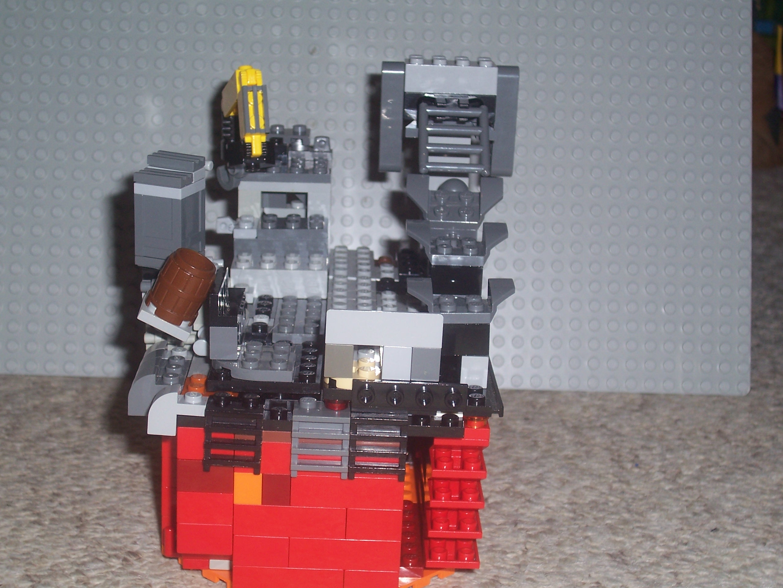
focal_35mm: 66
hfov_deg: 29.4
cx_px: 392
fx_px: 1493
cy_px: 294
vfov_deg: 22.3
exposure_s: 1/90
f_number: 4
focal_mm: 10.8
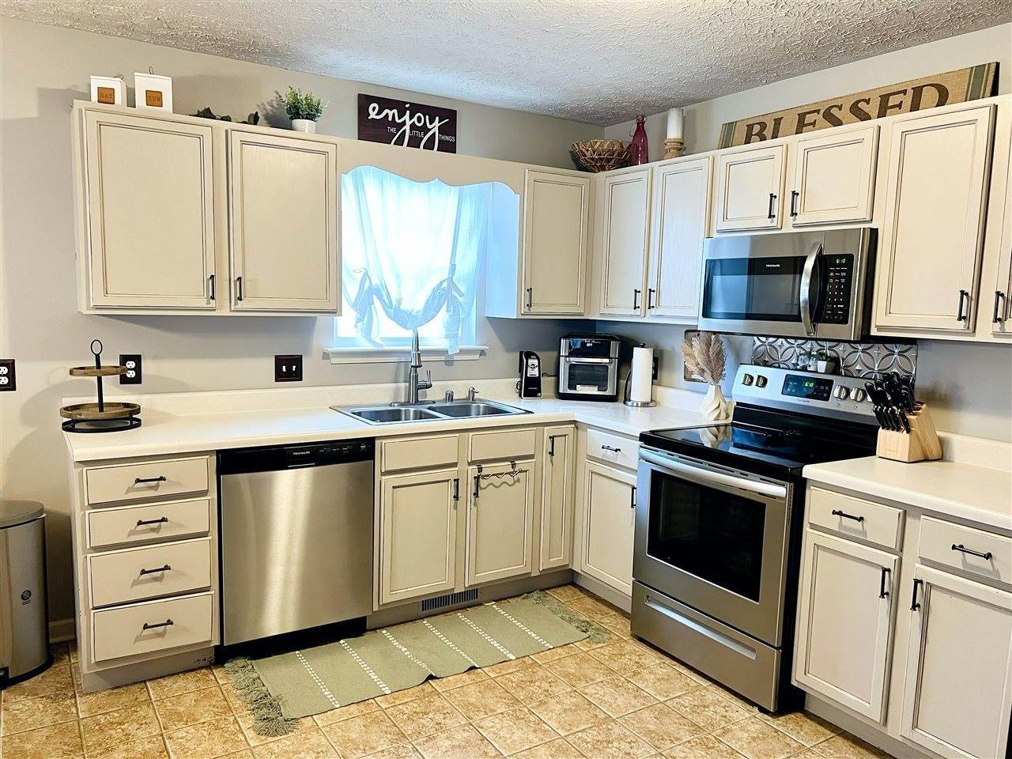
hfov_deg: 67.3
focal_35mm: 26
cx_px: 506
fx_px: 760
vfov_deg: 53.1
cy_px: 380
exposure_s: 1/60
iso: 250
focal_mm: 5.7
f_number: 1.5
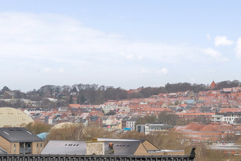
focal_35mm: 199
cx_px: 167
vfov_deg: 6.9
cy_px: 55
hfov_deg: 10.3
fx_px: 1333
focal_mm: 93
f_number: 7.1
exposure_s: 1/1000
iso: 800
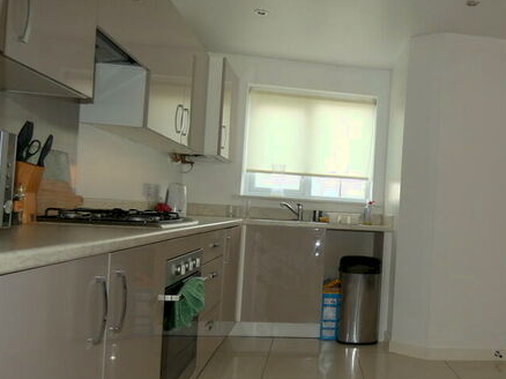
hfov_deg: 53.9
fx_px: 468
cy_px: 209
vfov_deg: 44.1
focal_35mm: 32
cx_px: 387
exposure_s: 1/60
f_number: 2.8
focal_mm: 3.6
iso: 80
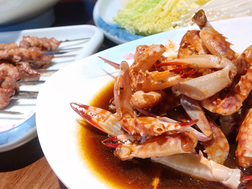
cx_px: 140
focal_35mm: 46
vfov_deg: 31.0
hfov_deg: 41.2
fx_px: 335
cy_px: 47
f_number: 1.8
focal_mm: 3.99
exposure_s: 1/50
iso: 25
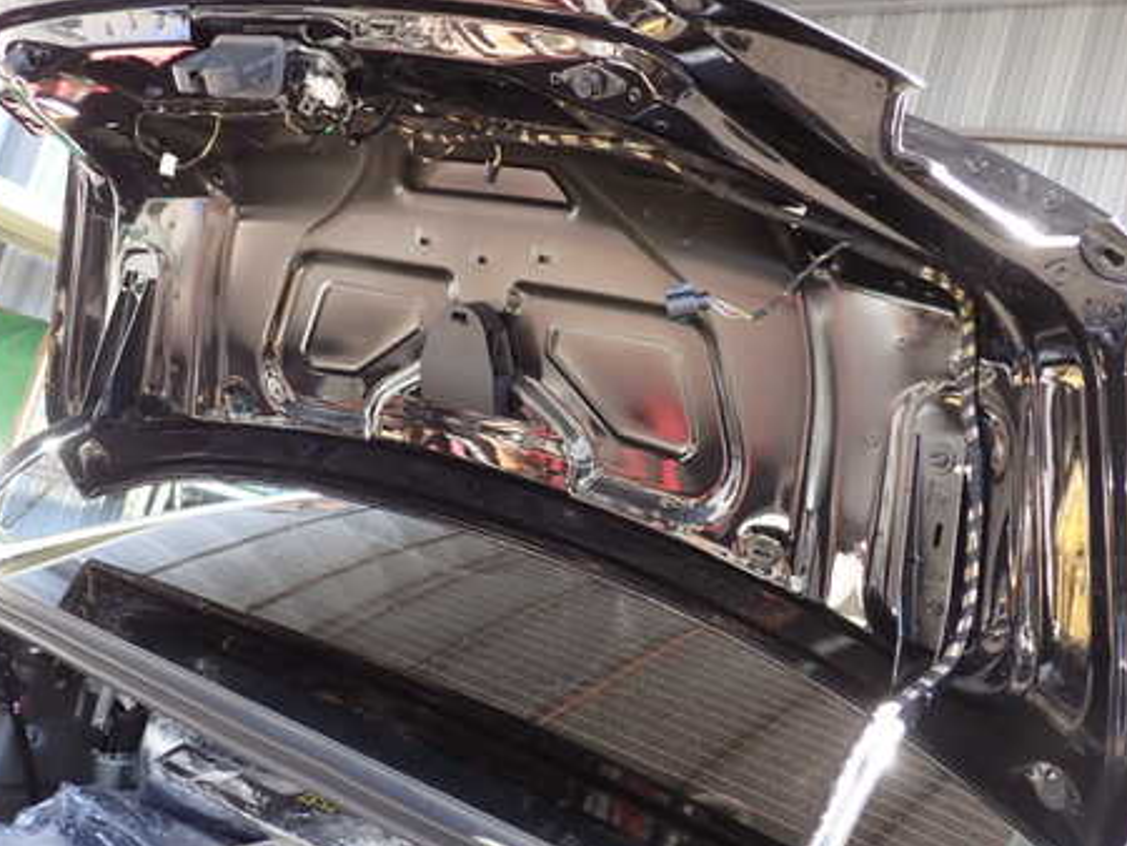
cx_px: 473
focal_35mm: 40
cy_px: 358
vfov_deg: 35.9
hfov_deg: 46.6
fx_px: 1303
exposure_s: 1/80
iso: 100
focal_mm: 5.4
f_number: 2.3
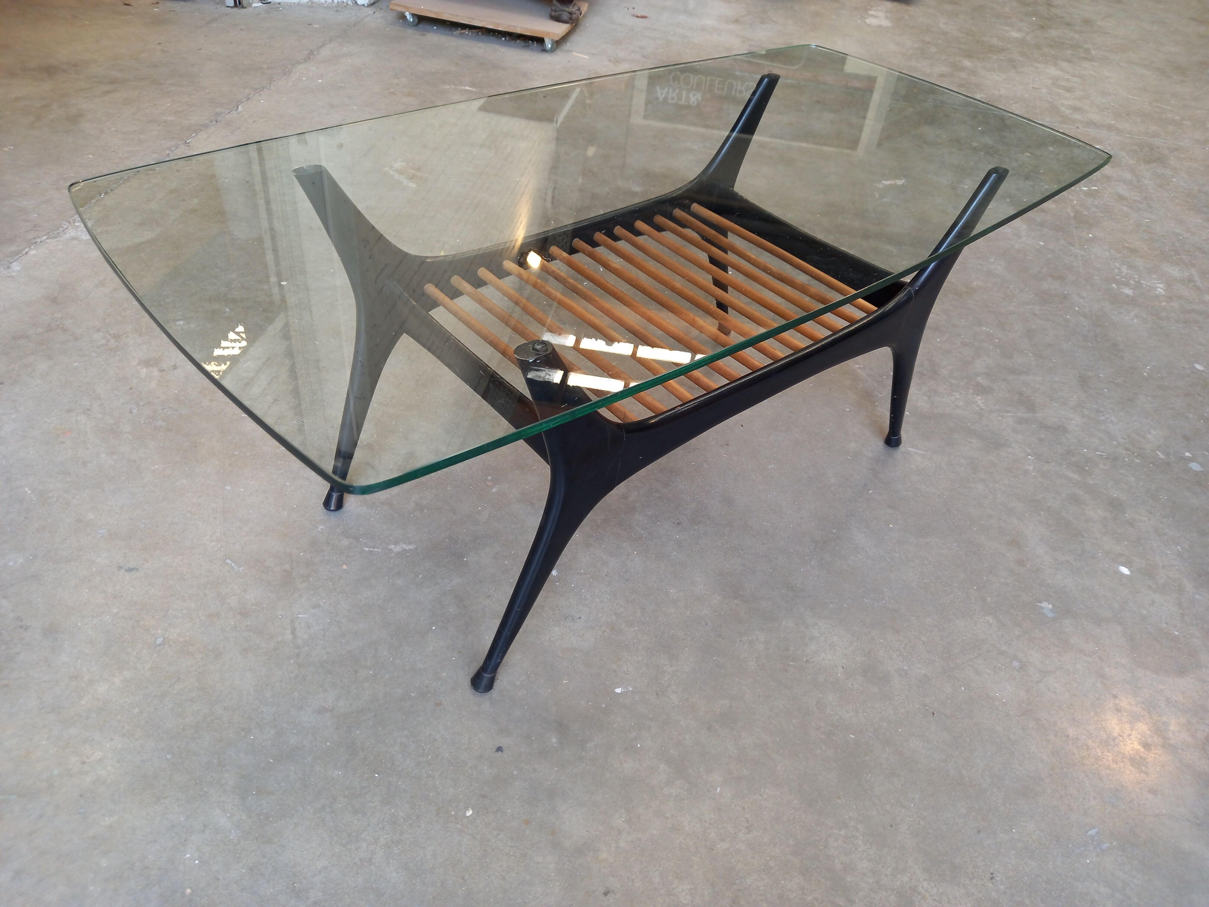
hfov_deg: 69.4
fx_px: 873
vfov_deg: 54.9
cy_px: 454
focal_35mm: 25
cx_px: 604
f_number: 2
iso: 80
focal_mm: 4.6
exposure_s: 1/50
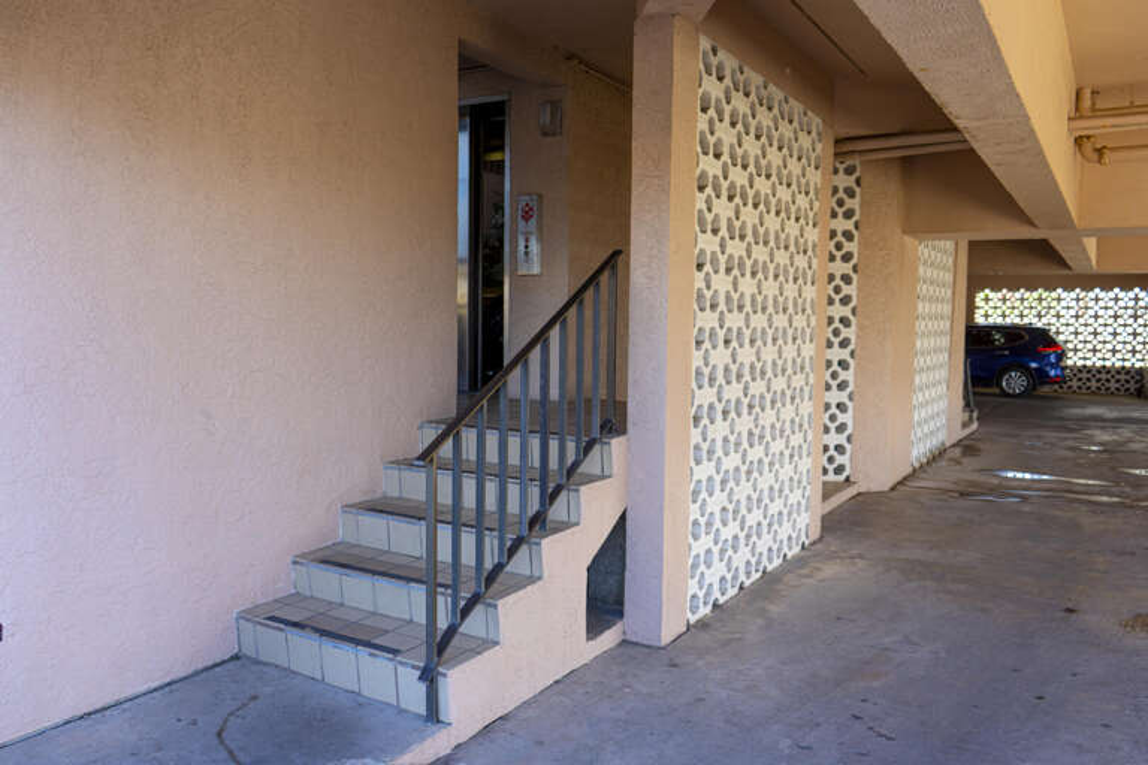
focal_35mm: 28
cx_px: 574
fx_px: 893
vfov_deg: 46.4
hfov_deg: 65.5
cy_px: 382
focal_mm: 28
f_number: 4
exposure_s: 1/160
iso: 100
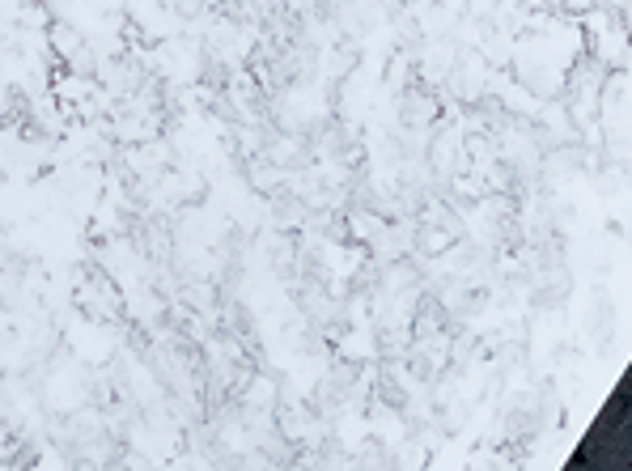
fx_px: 2550
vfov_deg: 10.0
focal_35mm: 140
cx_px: -297
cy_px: -378
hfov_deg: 13.4
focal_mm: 5.1
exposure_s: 1/4149
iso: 50
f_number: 1.6
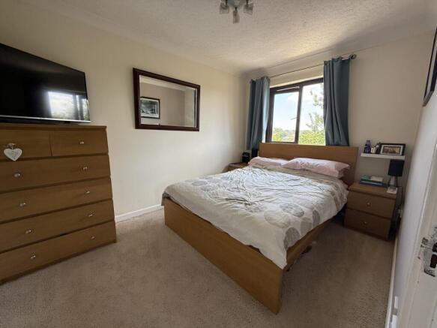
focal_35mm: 14
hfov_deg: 102.1
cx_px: 218
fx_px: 177
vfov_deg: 85.7
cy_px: 164
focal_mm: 2.22
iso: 64
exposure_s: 1/112
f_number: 2.2
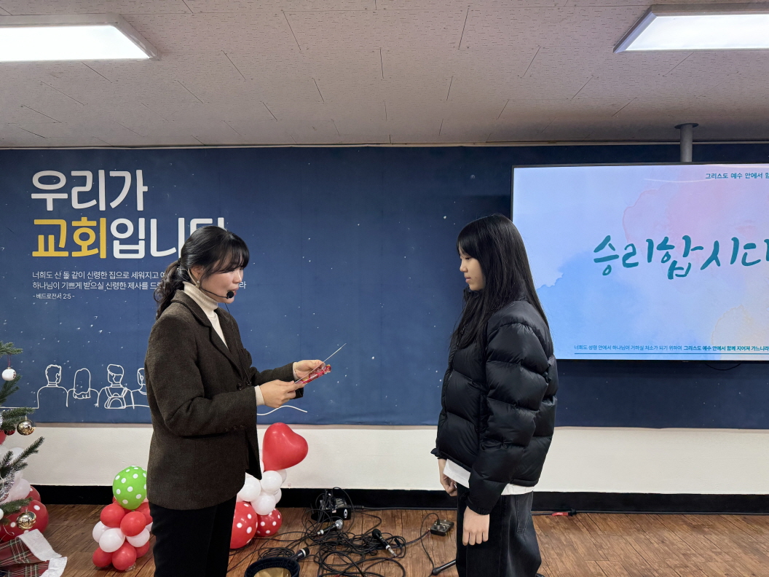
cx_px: 384
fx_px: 533
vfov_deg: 56.8
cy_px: 288
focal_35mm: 24
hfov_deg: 71.6
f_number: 1.78
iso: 250
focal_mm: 6.76
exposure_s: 1/120
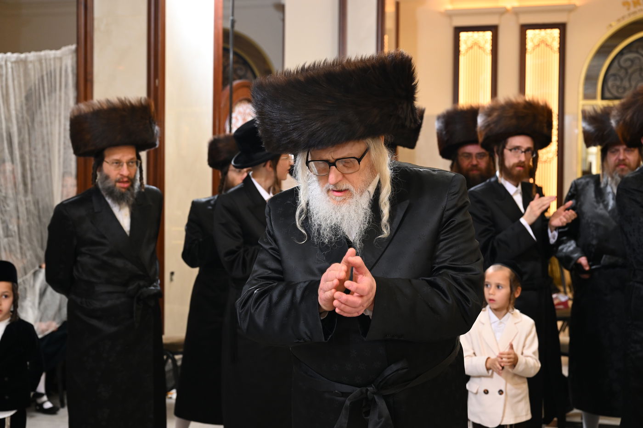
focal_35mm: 54
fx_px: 964
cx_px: 322
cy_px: 214
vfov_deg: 25.1
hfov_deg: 36.9
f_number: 5
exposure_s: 1/200
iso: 1250
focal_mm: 54
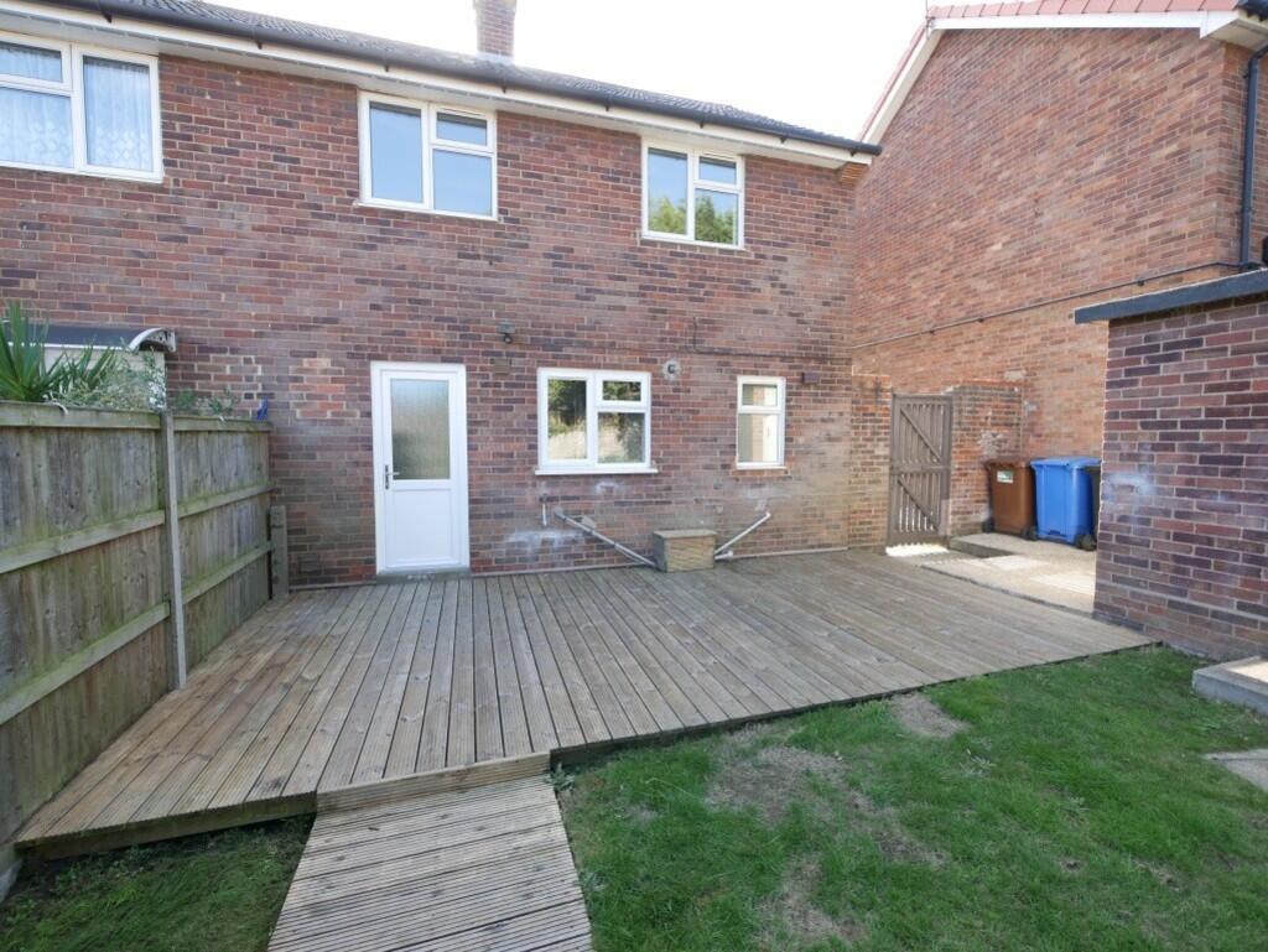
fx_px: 513
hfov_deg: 102.0
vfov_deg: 85.7
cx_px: 634
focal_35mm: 14
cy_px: 476
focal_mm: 7
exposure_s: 1/100
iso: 200
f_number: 4
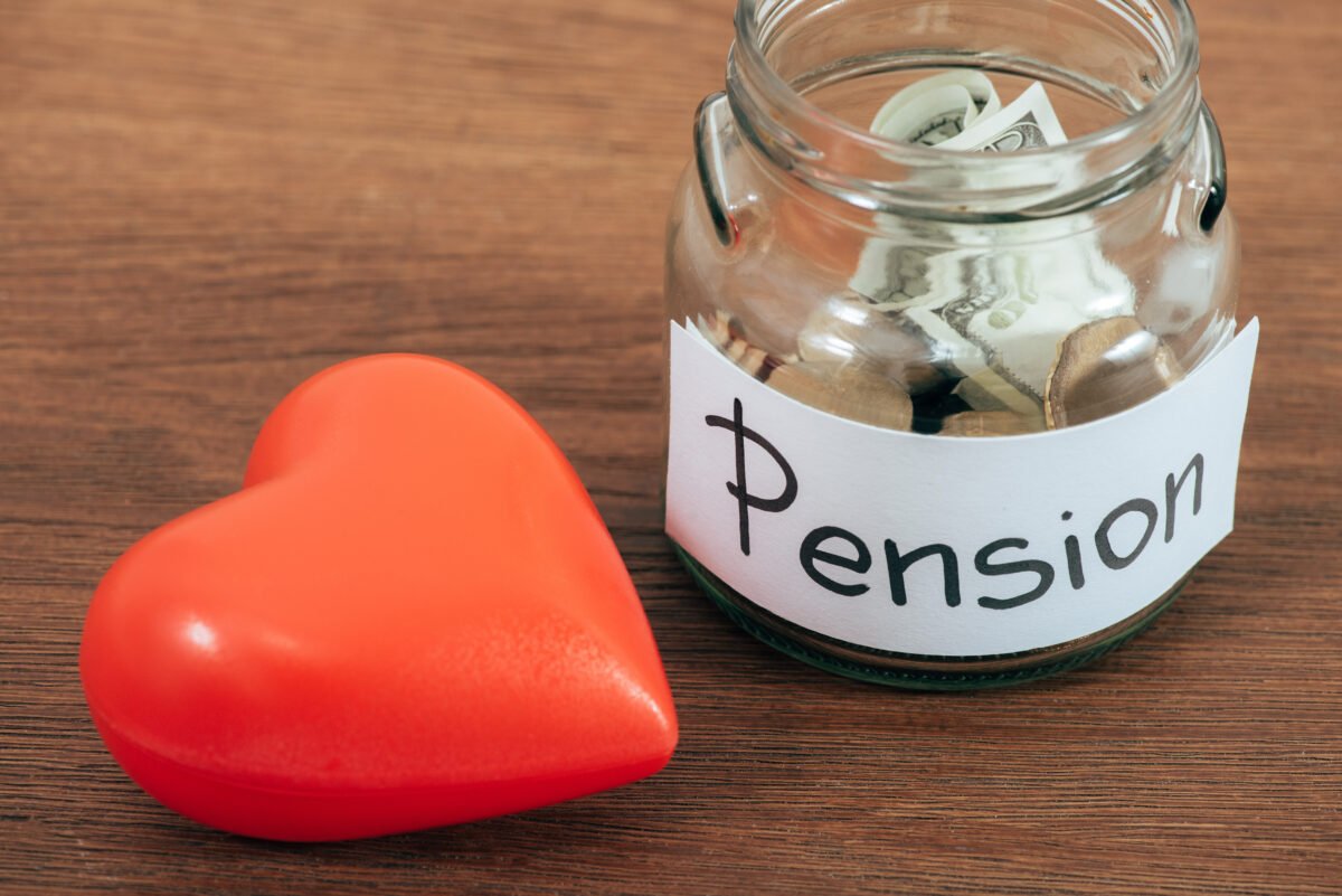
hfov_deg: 19.4
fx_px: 3915
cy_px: 448
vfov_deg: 13.1
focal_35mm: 105
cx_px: 671
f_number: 6.3
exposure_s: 1/200
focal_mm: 105
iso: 500
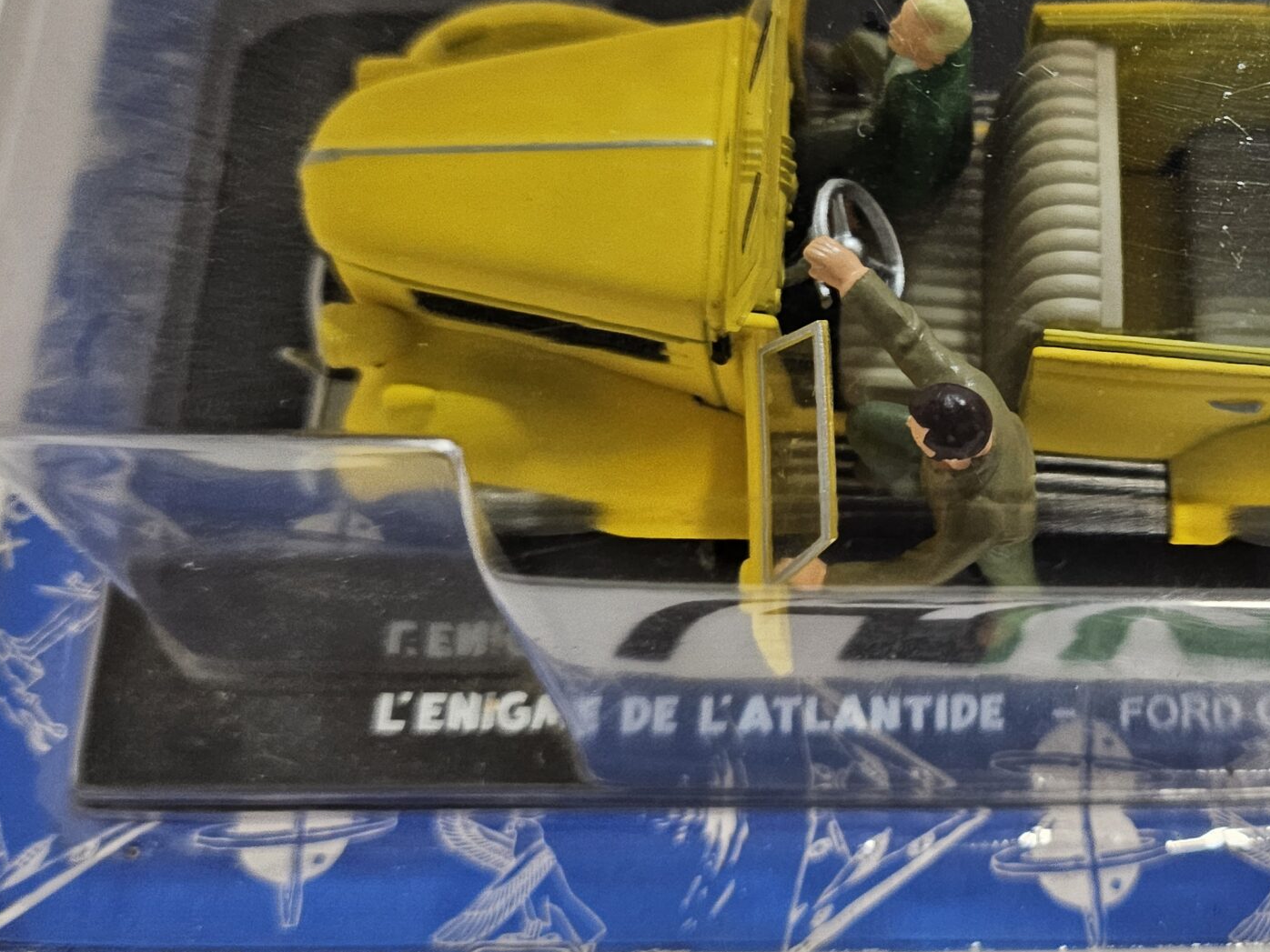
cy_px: 398
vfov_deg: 32.8
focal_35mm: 44
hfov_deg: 41.5
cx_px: 975
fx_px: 1614
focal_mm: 5
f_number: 1.8
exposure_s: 1/100
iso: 250
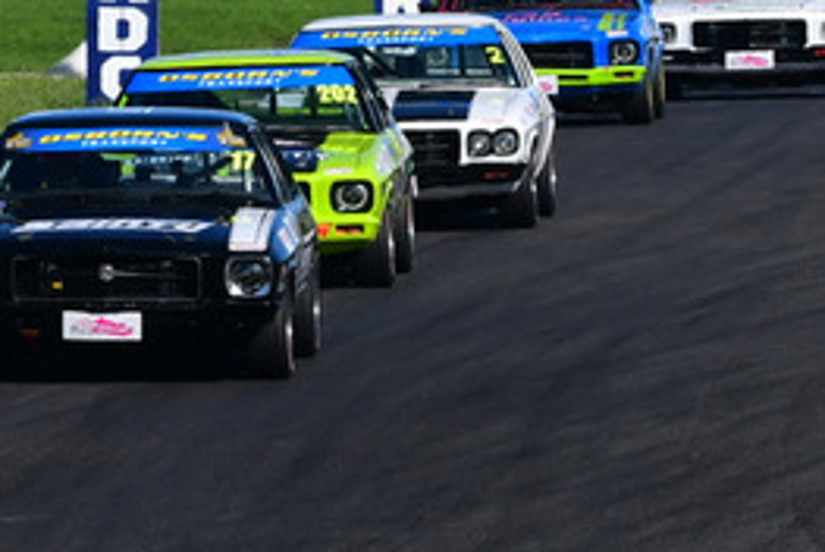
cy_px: 6
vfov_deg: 1.5
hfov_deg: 2.3
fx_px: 20923
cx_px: 188
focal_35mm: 912
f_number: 13
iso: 400
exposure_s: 1/640
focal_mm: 200
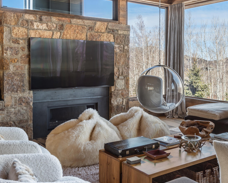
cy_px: 78
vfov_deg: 34.1
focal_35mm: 44
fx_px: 297
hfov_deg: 40.6
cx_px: 175
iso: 100
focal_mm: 20
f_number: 7.1
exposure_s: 1/1.67
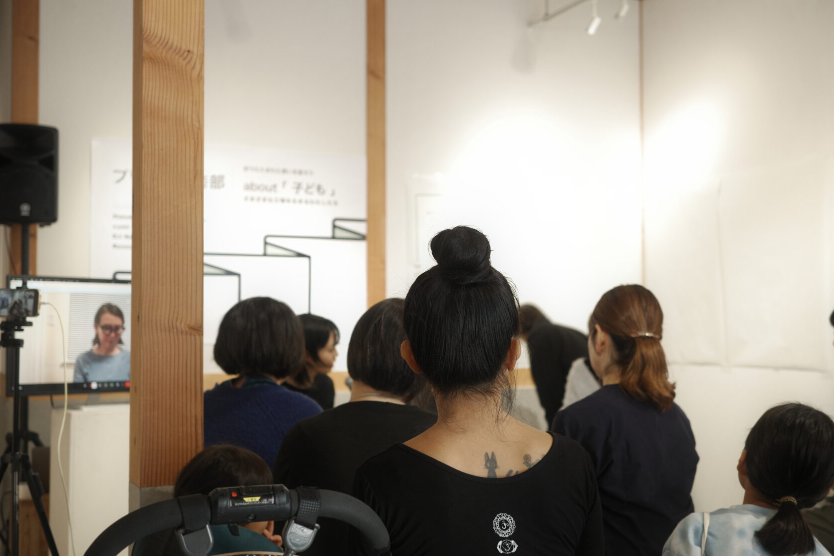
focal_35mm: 48
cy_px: 284
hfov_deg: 41.1
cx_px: 454
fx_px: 1112
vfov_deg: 28.1
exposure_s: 1/40
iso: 320
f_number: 2.8
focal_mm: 26
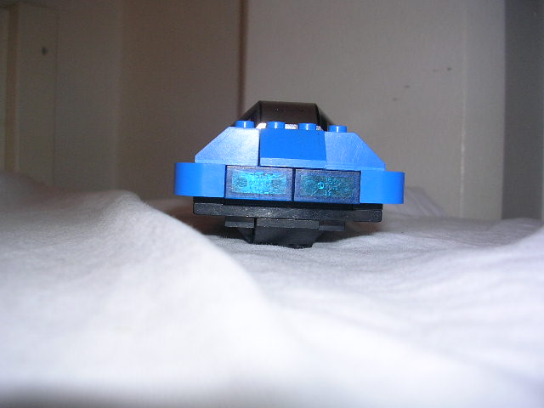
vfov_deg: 37.7
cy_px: 204
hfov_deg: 49.0
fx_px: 597
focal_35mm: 38
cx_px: 272
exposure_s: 1/60.1
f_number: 2.8
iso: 50
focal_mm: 5.8
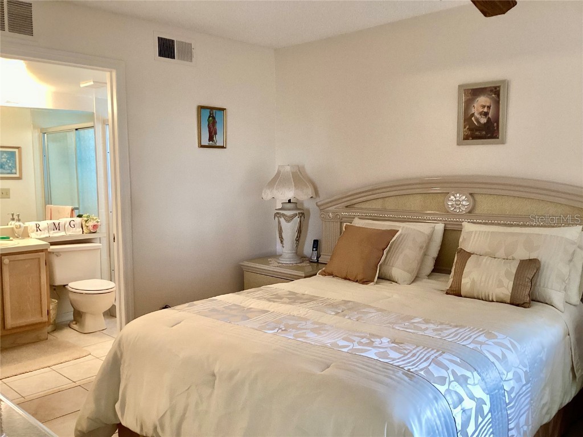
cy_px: 218
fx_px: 522
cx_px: 292
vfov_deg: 45.4
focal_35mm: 31
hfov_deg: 58.4
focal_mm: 3.3
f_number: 2.4
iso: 200
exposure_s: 1/60
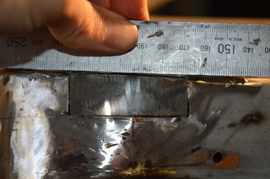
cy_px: 90
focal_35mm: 120
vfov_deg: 11.4
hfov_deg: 17.1
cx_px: 135
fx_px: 899
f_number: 5.3
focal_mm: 80
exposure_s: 1/60
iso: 2000
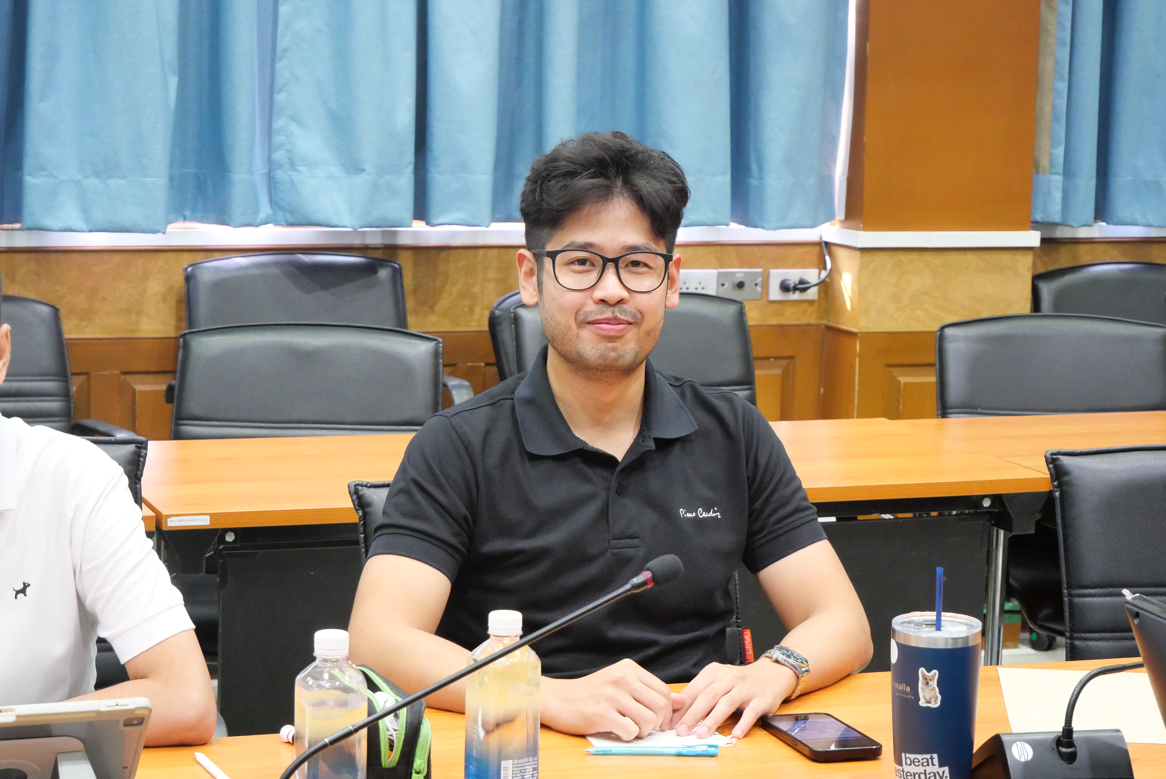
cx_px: 583
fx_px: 2819
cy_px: 390
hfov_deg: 23.4
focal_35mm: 87
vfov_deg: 15.7
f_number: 5.5
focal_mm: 42
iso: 3200
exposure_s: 1/30
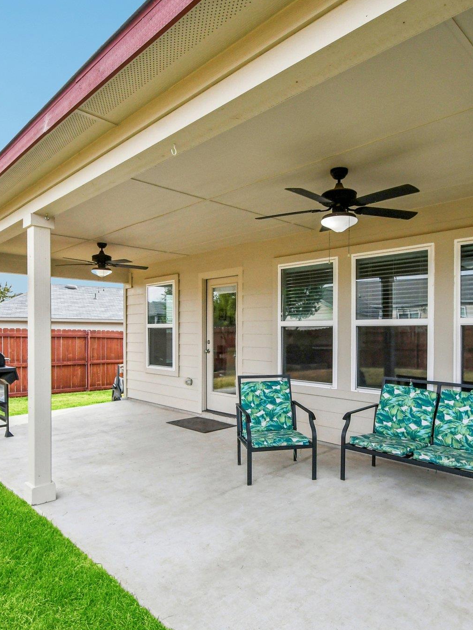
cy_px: 317
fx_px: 401
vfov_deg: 76.4
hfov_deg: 61.1
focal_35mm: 22
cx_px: 251
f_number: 8
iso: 400
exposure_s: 1/320
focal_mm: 10
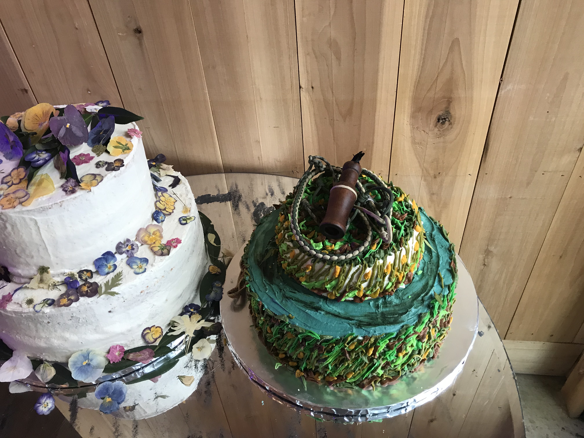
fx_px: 472
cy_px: 219
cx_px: 292
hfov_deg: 63.4
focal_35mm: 28
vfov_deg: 49.7
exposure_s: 1/30
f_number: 1.8
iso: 25
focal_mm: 3.99
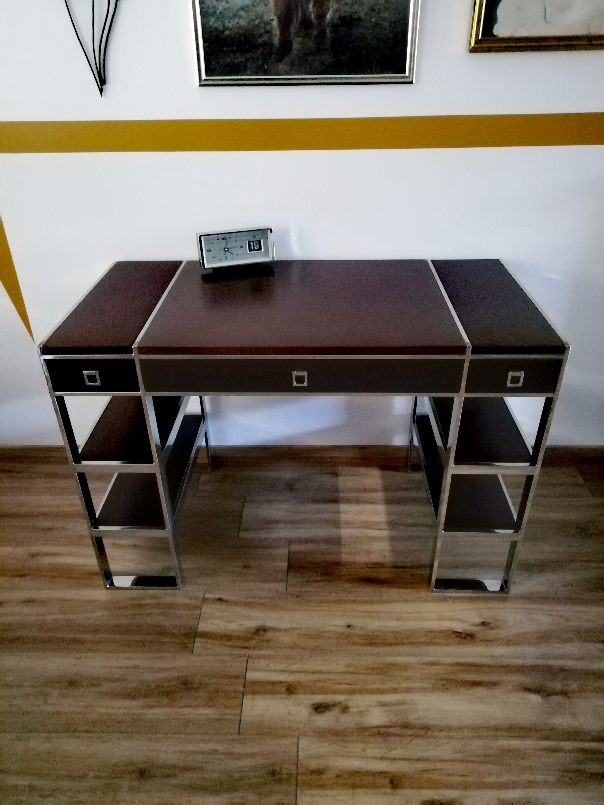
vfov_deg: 67.3
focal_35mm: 26
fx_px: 605
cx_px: 302
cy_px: 402
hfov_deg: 53.1
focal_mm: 3.21
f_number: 2.2
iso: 1250
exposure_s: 1/14.3
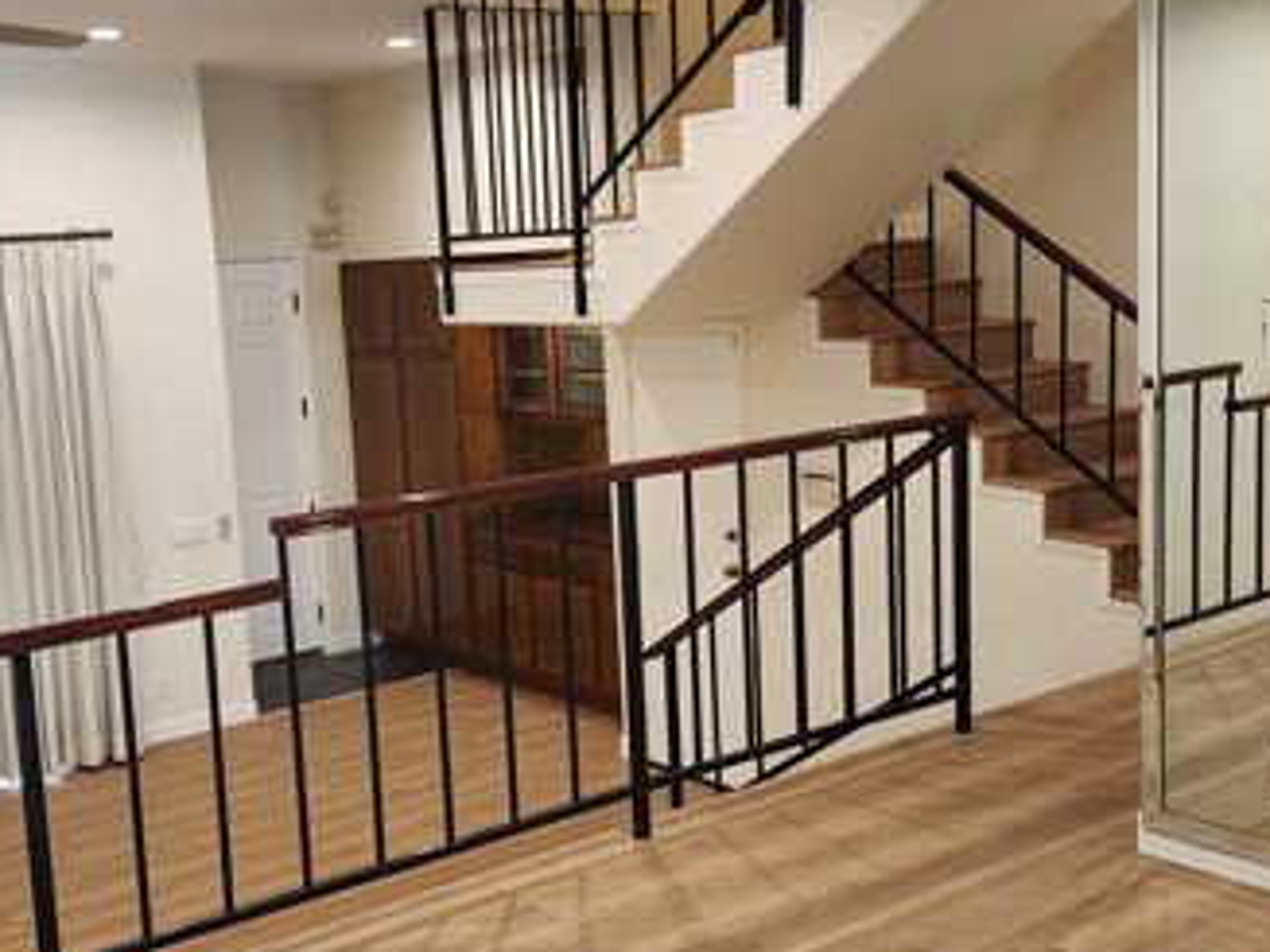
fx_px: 1650
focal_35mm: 45
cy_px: 482
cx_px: 517
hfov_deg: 41.9
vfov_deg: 32.2
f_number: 1.8
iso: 250
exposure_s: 1/120
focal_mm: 6.4
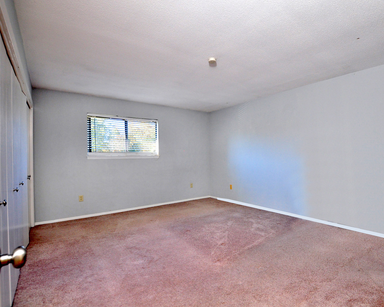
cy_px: 154
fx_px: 193
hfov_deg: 89.5
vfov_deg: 77.0
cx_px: 205
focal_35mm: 17
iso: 500
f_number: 4.5
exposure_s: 1/80
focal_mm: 10
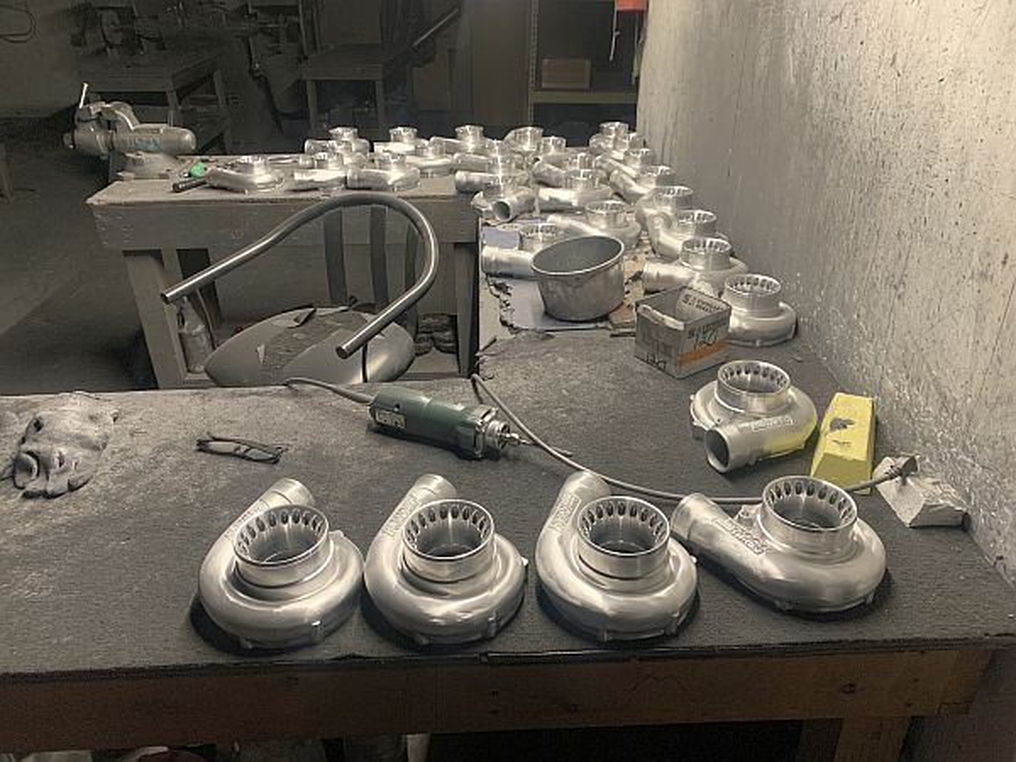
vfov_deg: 53.1
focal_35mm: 26
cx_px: 508
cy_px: 381
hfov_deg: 67.3
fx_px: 763
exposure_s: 1/60
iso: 320
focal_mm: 4.25
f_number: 1.8
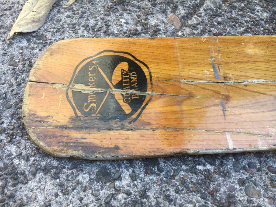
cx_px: 138
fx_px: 231
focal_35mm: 29
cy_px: 104
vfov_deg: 48.2
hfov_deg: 61.7
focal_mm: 4.15
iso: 40
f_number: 2.2
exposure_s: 1/120
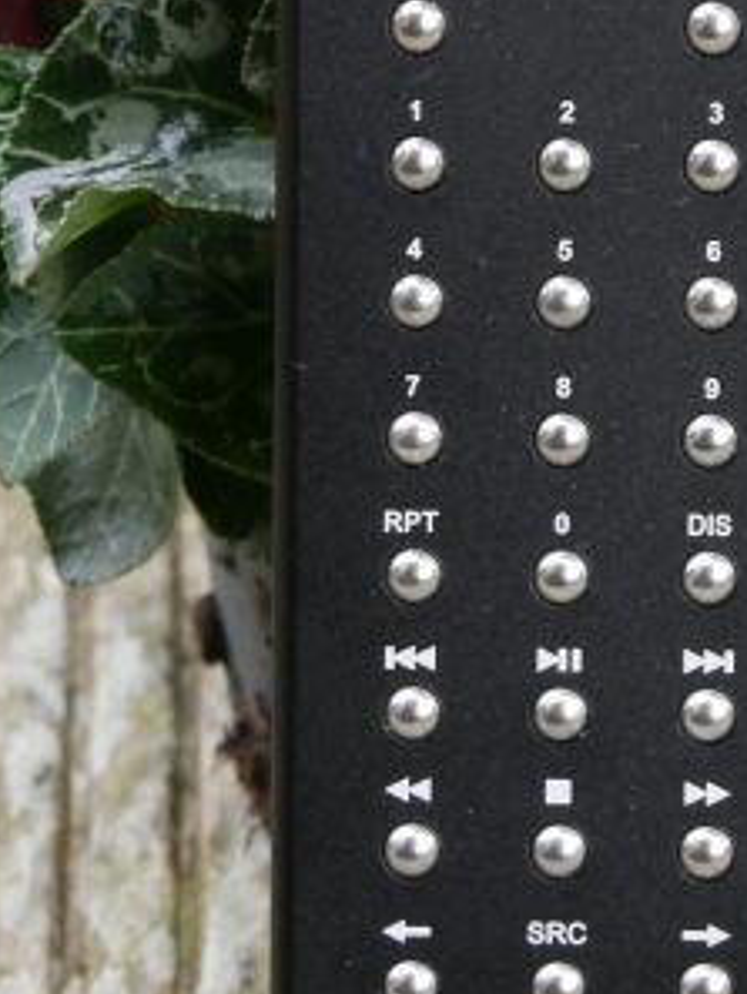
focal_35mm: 215
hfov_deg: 6.9
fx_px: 6182
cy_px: 303
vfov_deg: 9.2
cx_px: 563
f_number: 4.7
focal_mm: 40
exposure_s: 1/100
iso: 400
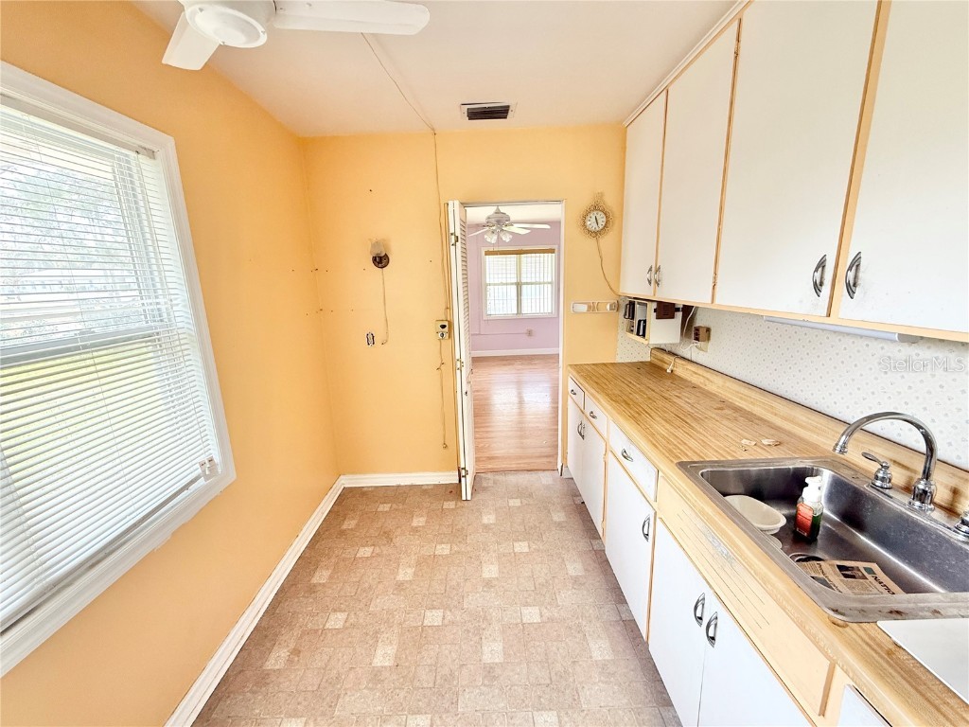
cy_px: 364
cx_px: 484
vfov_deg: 85.7
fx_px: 392
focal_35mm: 14
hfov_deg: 102.1
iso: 160
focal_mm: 2.22
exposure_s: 1/99
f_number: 2.2
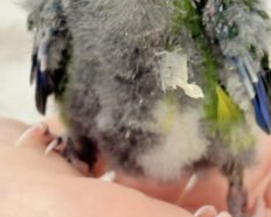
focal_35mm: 140
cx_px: 178
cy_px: -8
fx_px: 1124
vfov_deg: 10.9
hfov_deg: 13.7
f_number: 1.6
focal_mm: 5.96
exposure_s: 1/50
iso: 40
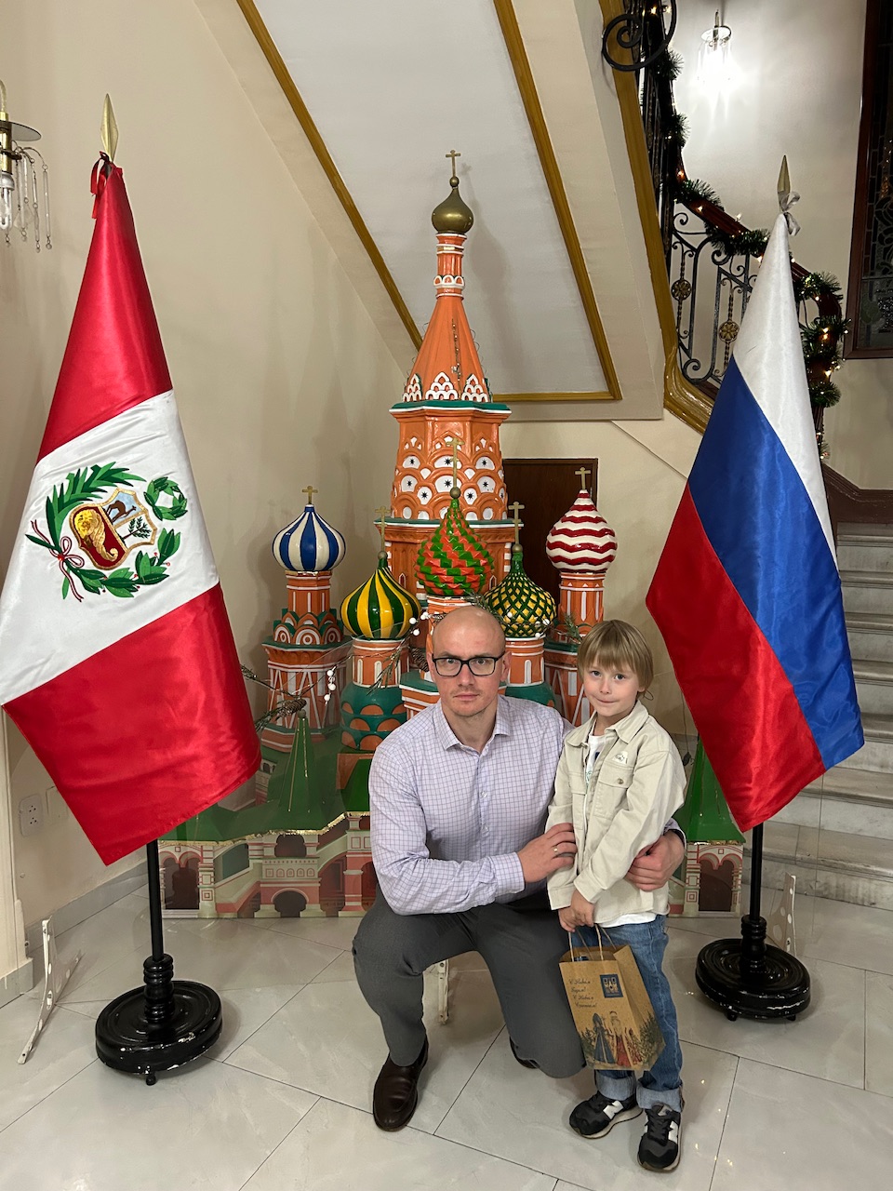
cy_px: 596
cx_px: 446
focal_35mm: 26
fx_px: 894
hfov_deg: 53.1
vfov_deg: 67.3
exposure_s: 1/60
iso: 400
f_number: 1.5
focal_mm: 5.7
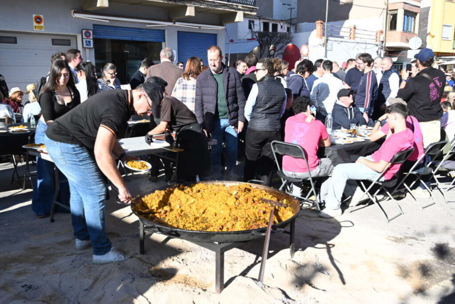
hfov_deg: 56.5
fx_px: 423
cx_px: 228
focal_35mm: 34
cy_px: 152
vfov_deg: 39.4
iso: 500
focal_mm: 33.5
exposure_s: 1/1000
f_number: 5.6
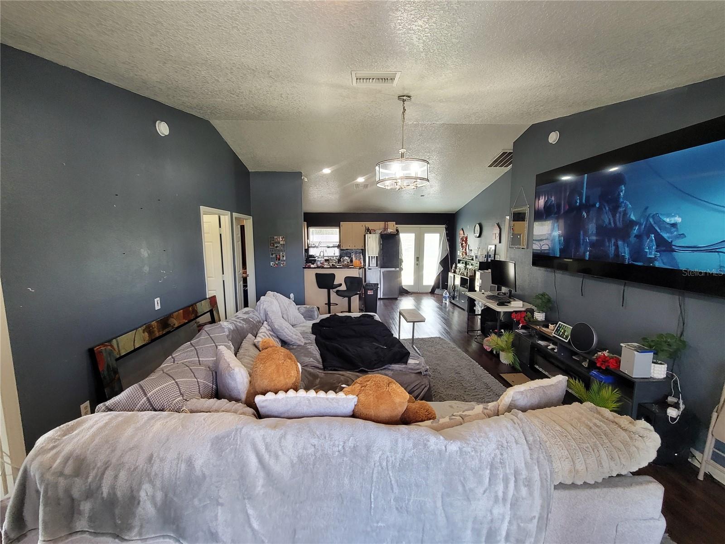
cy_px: 272
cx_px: 362
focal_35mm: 13
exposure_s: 1/60
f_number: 2.2
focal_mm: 2.2
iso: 250
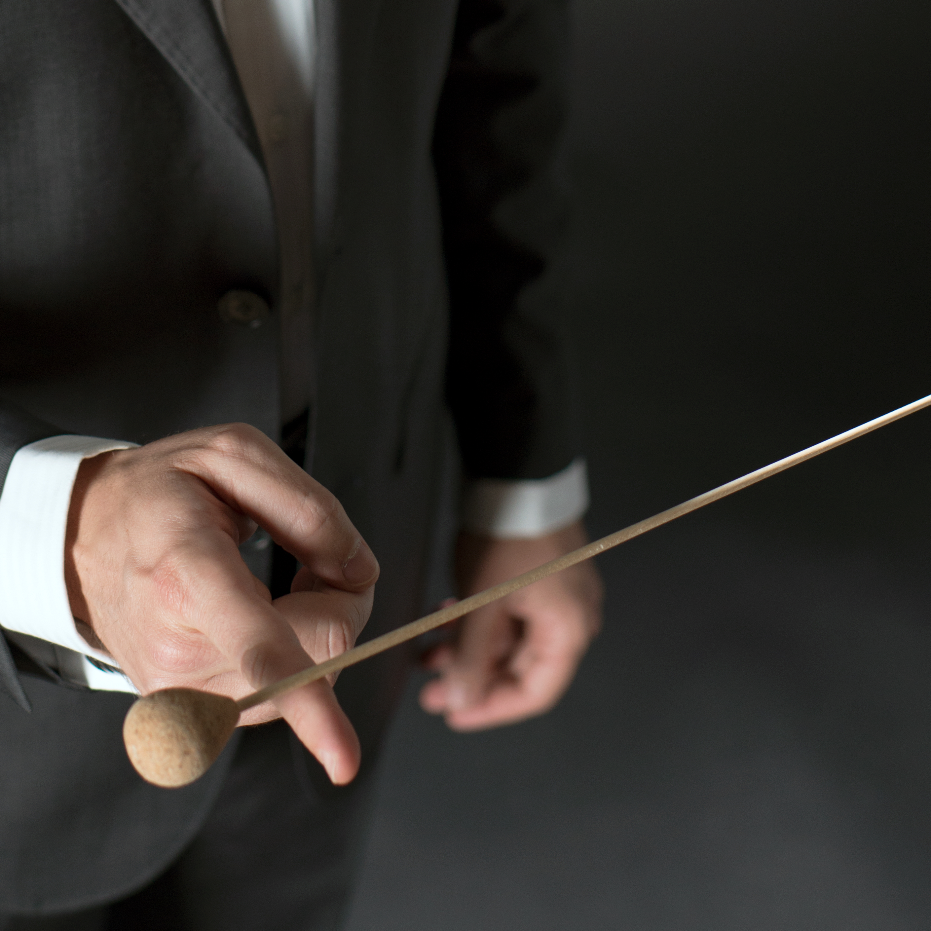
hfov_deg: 15.6
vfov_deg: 15.1
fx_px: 3378
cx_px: 231
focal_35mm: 111
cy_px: -202
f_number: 2.8
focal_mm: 50
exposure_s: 1/125
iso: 200
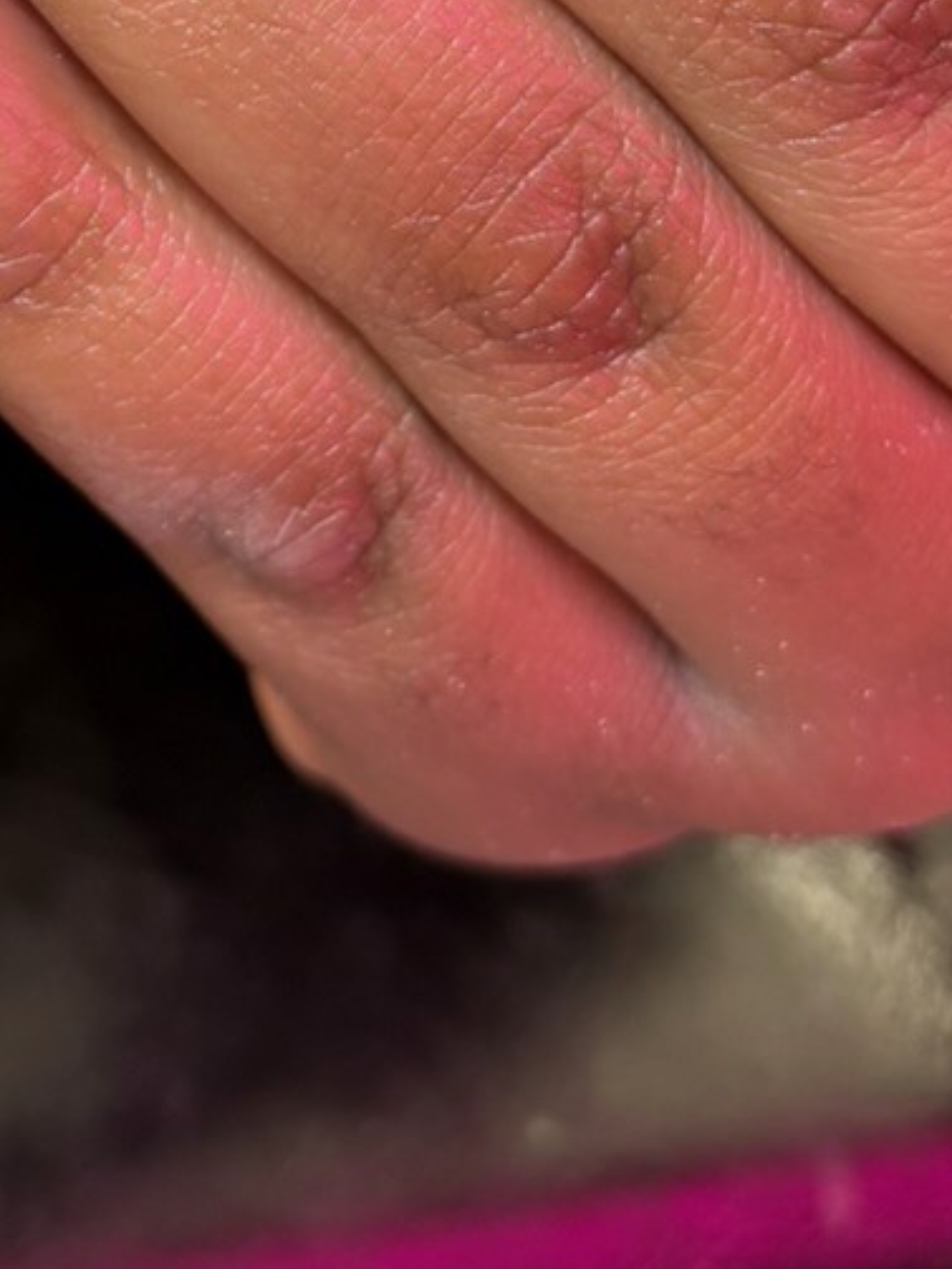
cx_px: -202
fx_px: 3884
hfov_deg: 13.6
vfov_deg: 17.0
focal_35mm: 106
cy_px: -561
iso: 125
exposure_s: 1/59
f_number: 1.6
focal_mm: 5.96
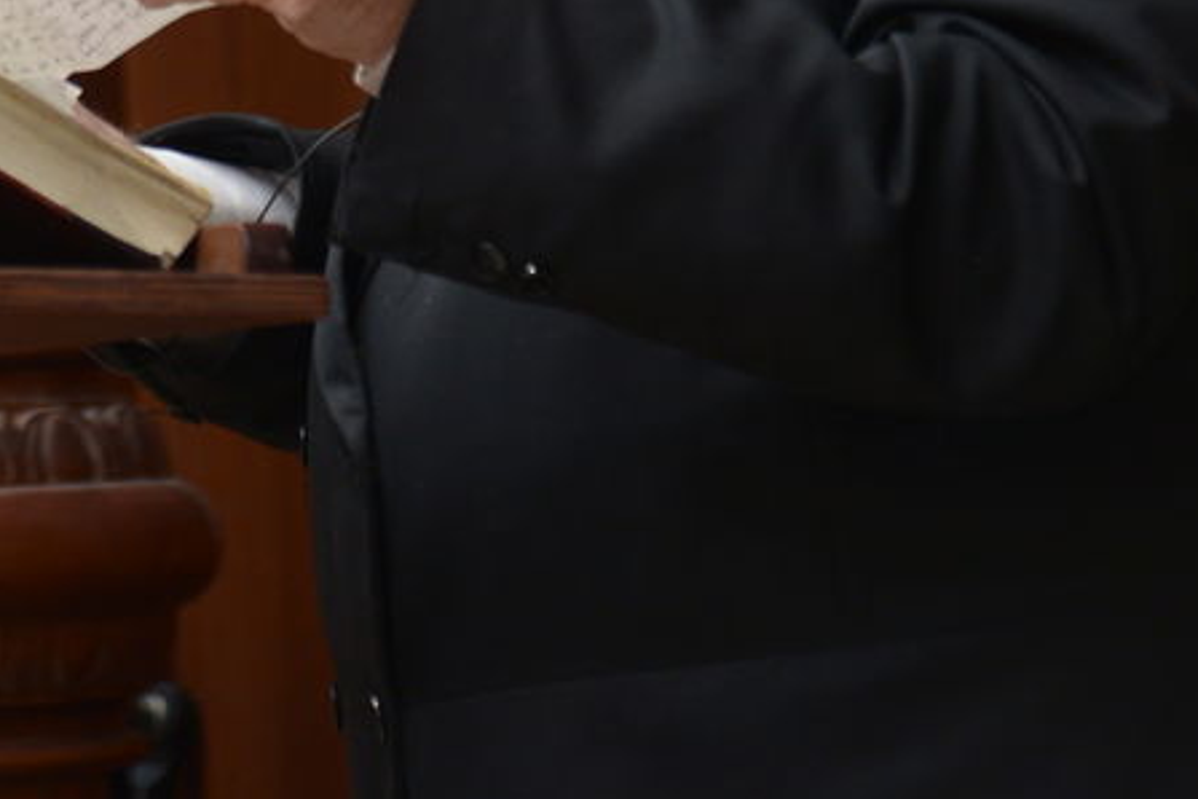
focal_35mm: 376
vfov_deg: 3.6
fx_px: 12511
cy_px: -319
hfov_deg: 5.5
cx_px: 70
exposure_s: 1/100
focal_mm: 120
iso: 800
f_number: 4
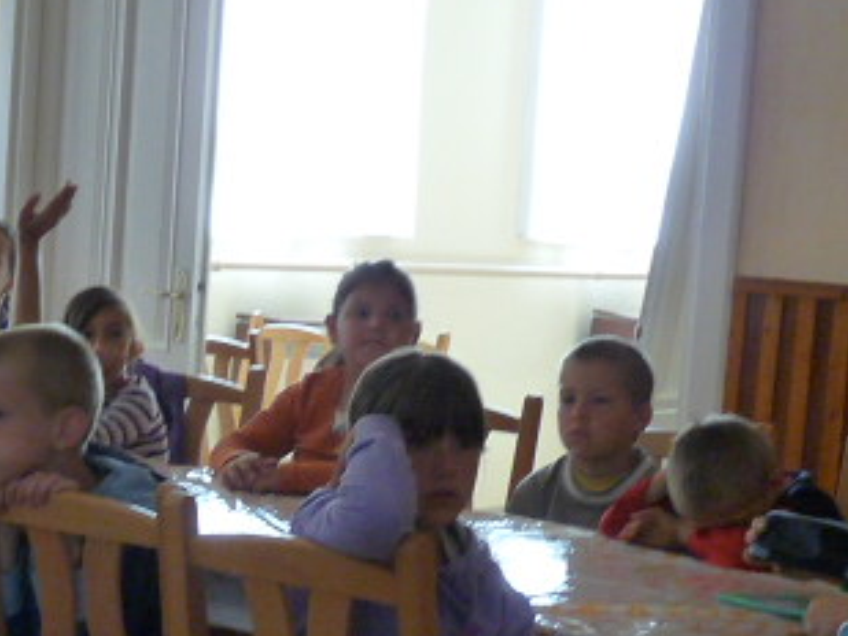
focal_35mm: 91
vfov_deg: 16.2
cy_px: 425
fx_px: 2230
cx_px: 148
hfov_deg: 21.2
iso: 320
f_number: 2.8
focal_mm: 4.8
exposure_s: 1/60
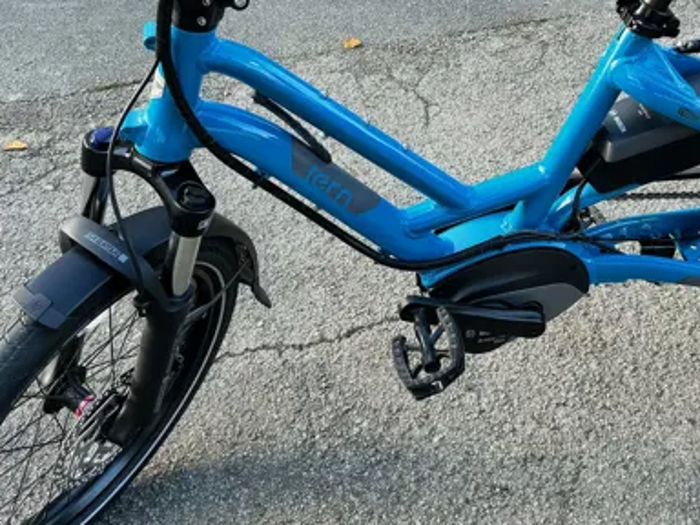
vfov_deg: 28.0
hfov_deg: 37.7
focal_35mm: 50
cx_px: 472
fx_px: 1011
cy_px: 53
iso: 64
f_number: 1.78
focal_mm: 6.86
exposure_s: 1/164
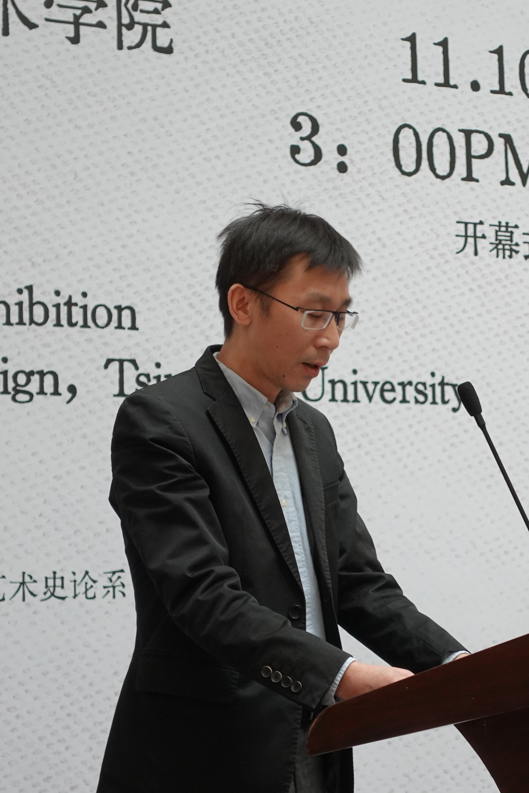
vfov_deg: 19.3
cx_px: 448
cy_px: 394
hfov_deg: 12.8
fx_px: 2336
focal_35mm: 106
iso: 800
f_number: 2.8
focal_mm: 25.7
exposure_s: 1/40
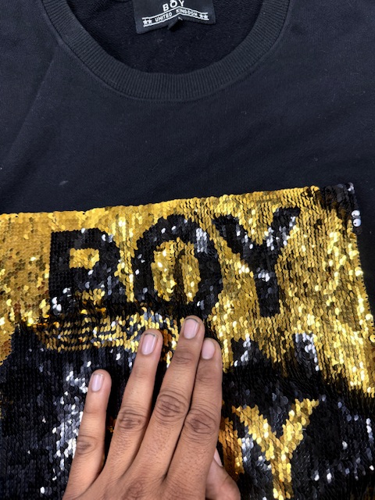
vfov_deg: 71.6
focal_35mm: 24
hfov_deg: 56.8
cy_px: 250
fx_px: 347
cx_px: 188
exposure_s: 1/100
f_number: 1.78
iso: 250
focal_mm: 6.76
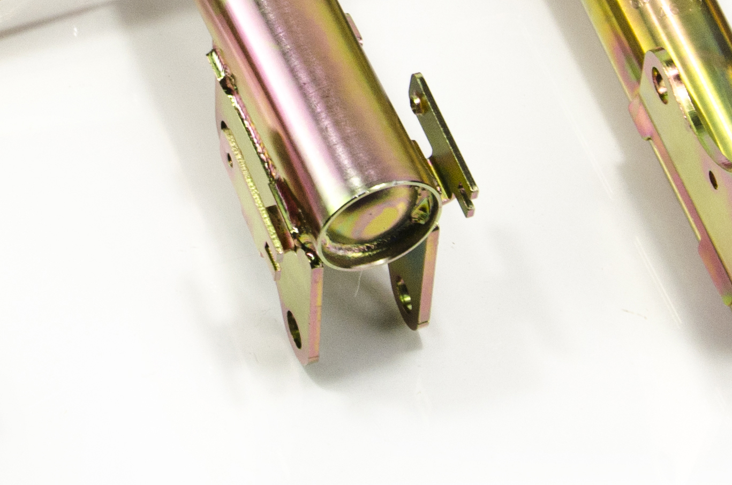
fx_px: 3511
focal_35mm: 173
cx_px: 201
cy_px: -76
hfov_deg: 11.9
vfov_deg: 7.8
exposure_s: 1/160
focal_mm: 32
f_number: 6.3
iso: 200
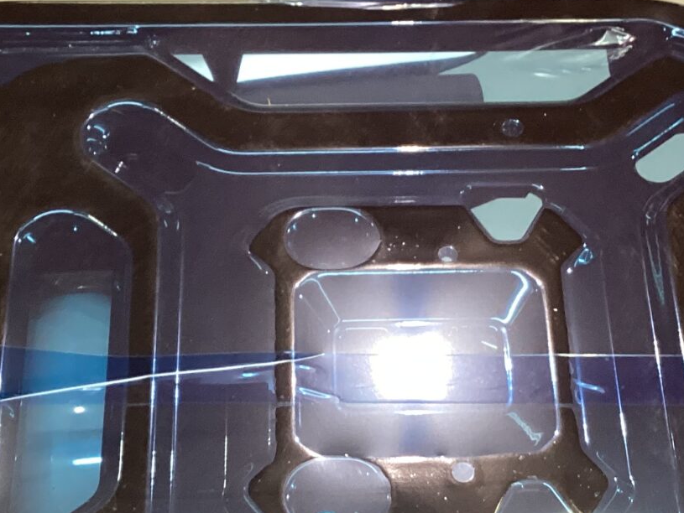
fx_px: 1443
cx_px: 345
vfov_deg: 19.9
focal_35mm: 73
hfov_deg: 26.7
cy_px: 417
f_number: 2.4
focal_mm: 3.3
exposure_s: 1/50
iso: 160
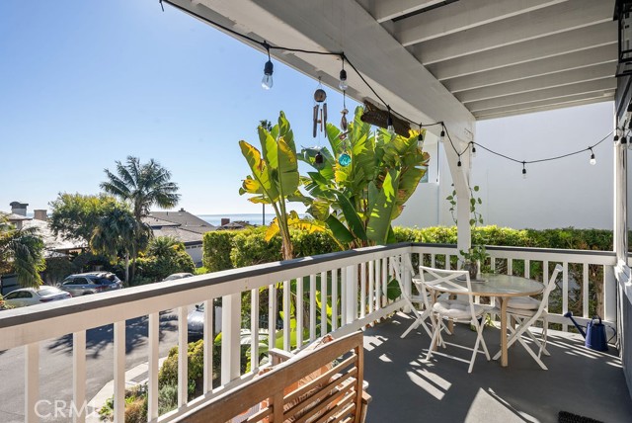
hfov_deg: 83.9
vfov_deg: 62.0
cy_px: 212
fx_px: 351
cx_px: 316
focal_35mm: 20
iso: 64
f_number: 10
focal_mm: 20
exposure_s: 1/25
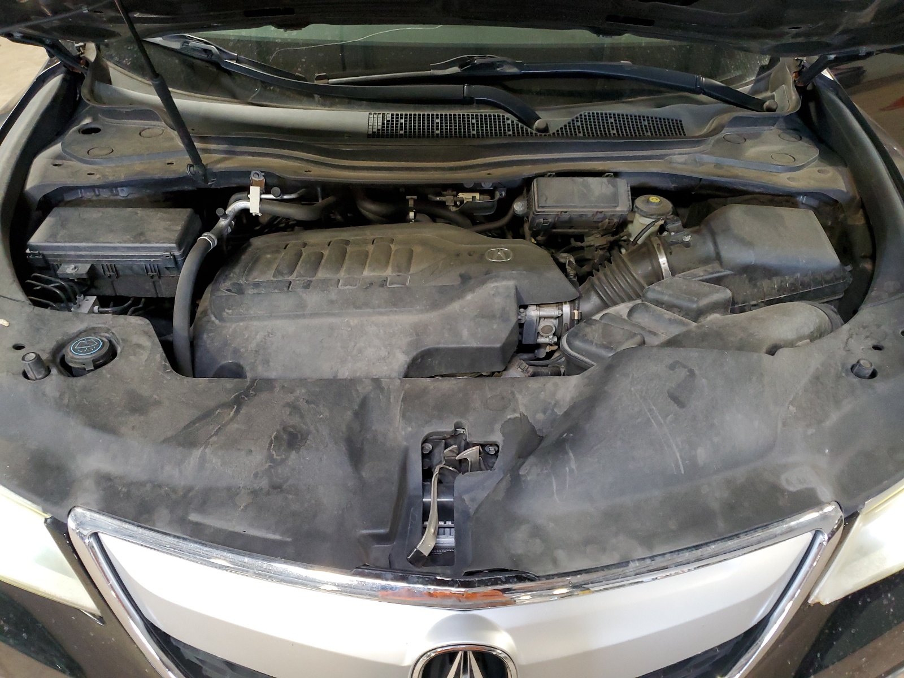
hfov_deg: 67.3
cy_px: 339
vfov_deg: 53.1
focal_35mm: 26
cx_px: 452
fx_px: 679
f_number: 1.5
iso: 234
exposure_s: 1/60.2
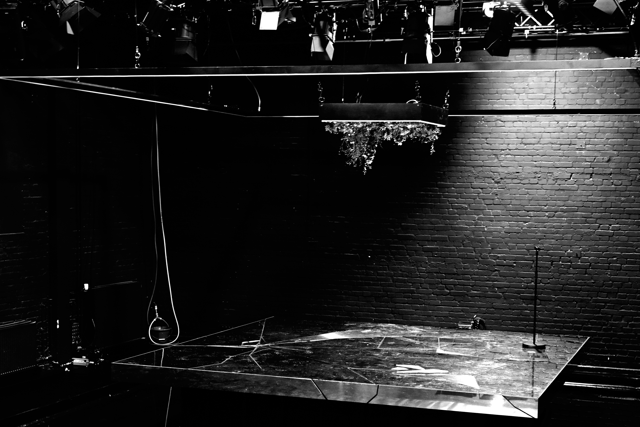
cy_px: 276
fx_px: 1031
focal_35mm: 58
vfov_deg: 23.3
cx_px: 351
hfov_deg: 34.5
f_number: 2.8
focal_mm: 28
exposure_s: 1/60
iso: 800
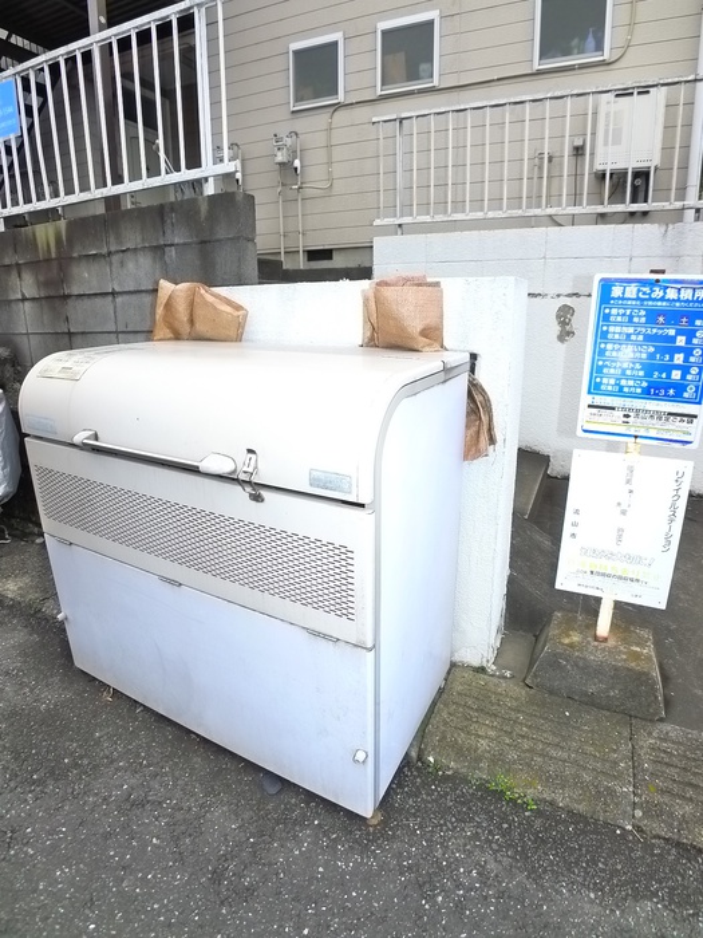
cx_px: 352
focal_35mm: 24
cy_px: 469
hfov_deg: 56.8
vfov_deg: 71.6
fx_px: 650
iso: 400
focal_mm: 5.1
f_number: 2.8
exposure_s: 1/320
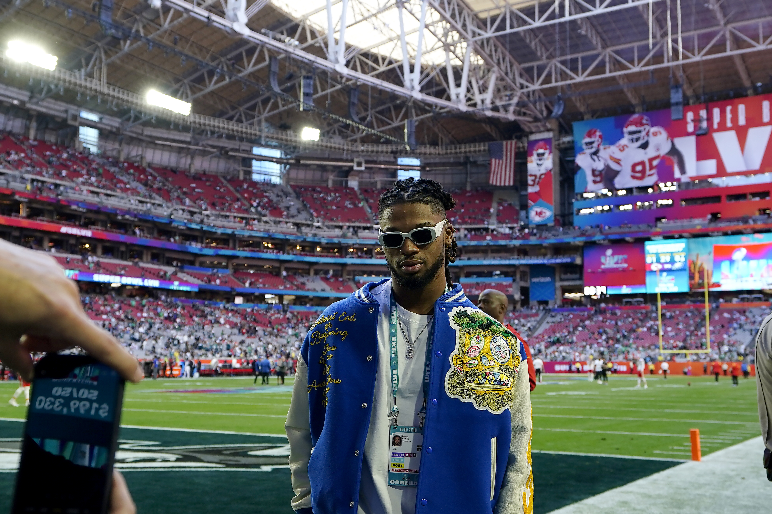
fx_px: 858
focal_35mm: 40
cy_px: 257
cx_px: 386
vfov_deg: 33.4
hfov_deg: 48.5
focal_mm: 27
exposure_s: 1/320
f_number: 4
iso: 400
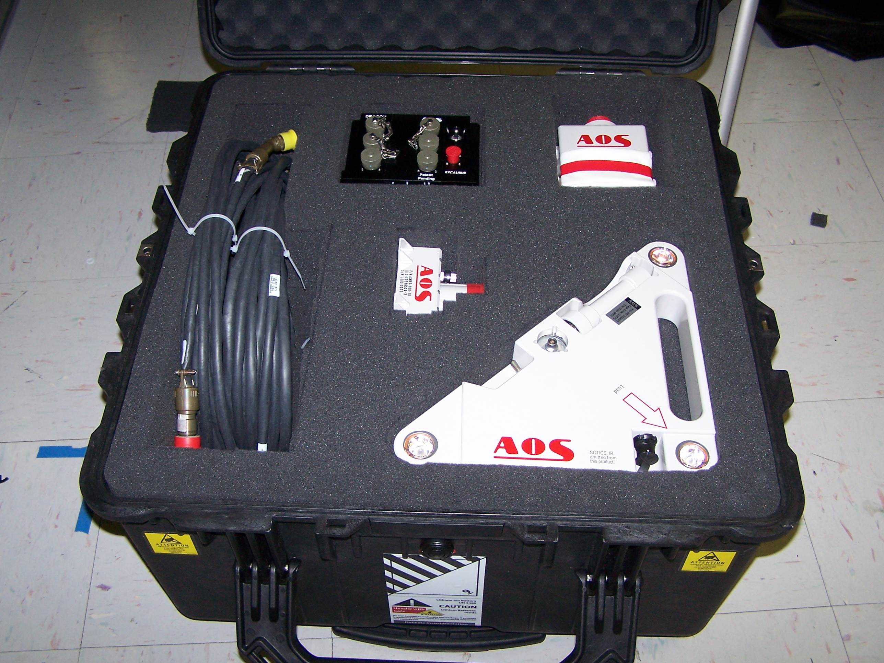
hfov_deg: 49.0
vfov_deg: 37.7
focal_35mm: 38
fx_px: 970
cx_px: 442
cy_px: 332
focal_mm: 6.3
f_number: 2.8
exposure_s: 1/60
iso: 140
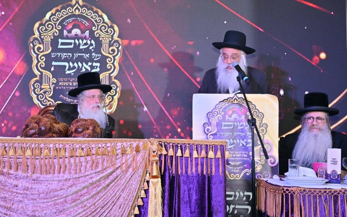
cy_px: 100
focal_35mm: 56
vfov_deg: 23.1
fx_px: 529
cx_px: 172
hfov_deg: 36.3
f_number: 4
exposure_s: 1/125
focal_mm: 54
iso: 320
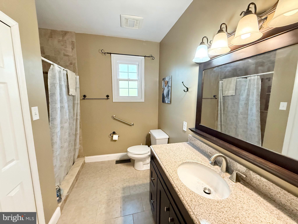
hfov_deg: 102.1
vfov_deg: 85.7
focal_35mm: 14
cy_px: 112
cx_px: 149
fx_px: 121
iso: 640
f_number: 2.2
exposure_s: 1/120
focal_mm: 2.22
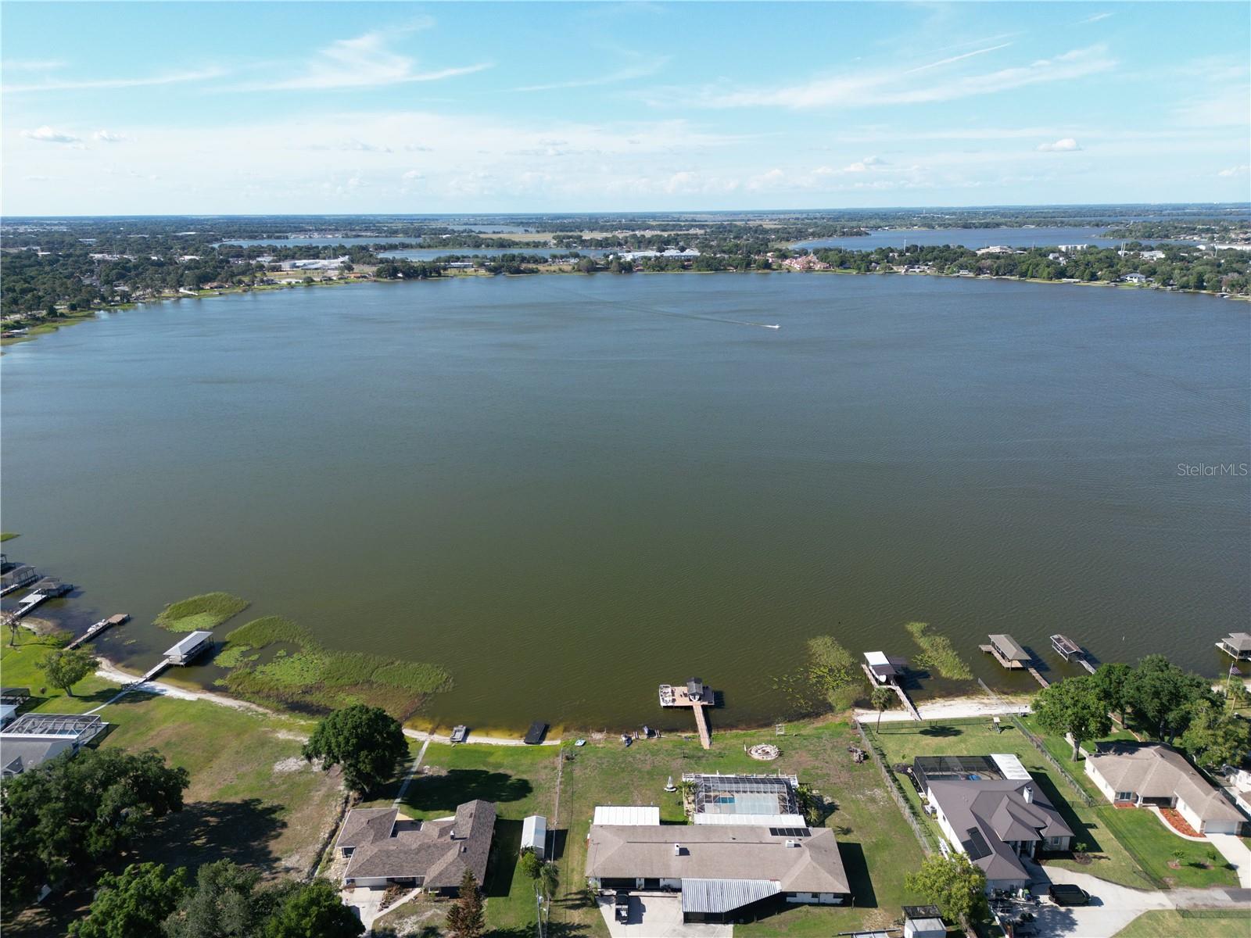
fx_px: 867
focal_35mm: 24
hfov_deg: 71.6
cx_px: 626
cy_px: 469
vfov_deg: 56.8
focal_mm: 6.72
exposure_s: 1/2500
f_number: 1.7
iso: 150
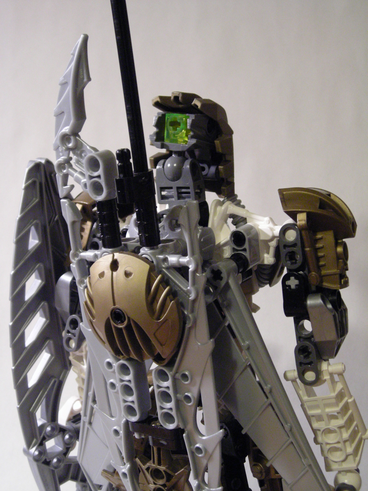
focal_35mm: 55
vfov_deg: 34.9
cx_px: 184
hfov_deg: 26.6
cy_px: 246
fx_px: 780
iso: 323
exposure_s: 1/3.9
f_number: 3.6
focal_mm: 9.1
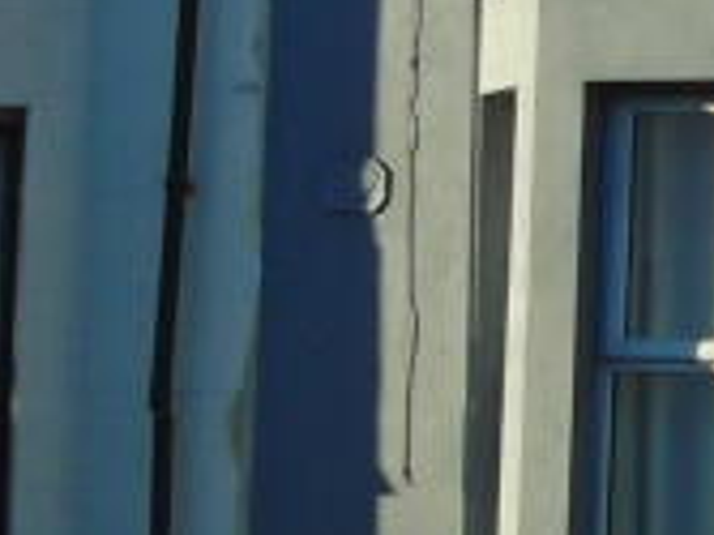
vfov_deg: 7.8
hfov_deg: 9.9
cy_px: 116
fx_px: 3916
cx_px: 1257
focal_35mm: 190
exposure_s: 1/400
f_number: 3.5
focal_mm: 5.5
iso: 100
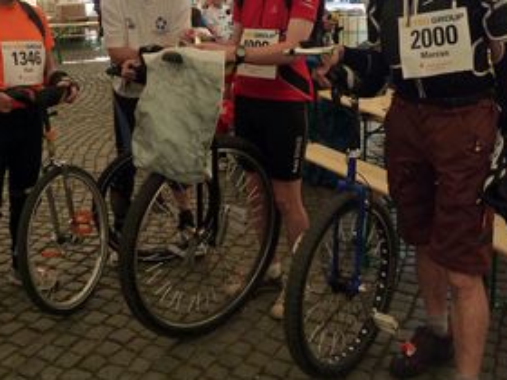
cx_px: 259
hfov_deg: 46.8
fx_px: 586
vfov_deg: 35.6
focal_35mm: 40
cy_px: 123
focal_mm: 4.9
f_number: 3.3
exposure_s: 1/200
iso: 250
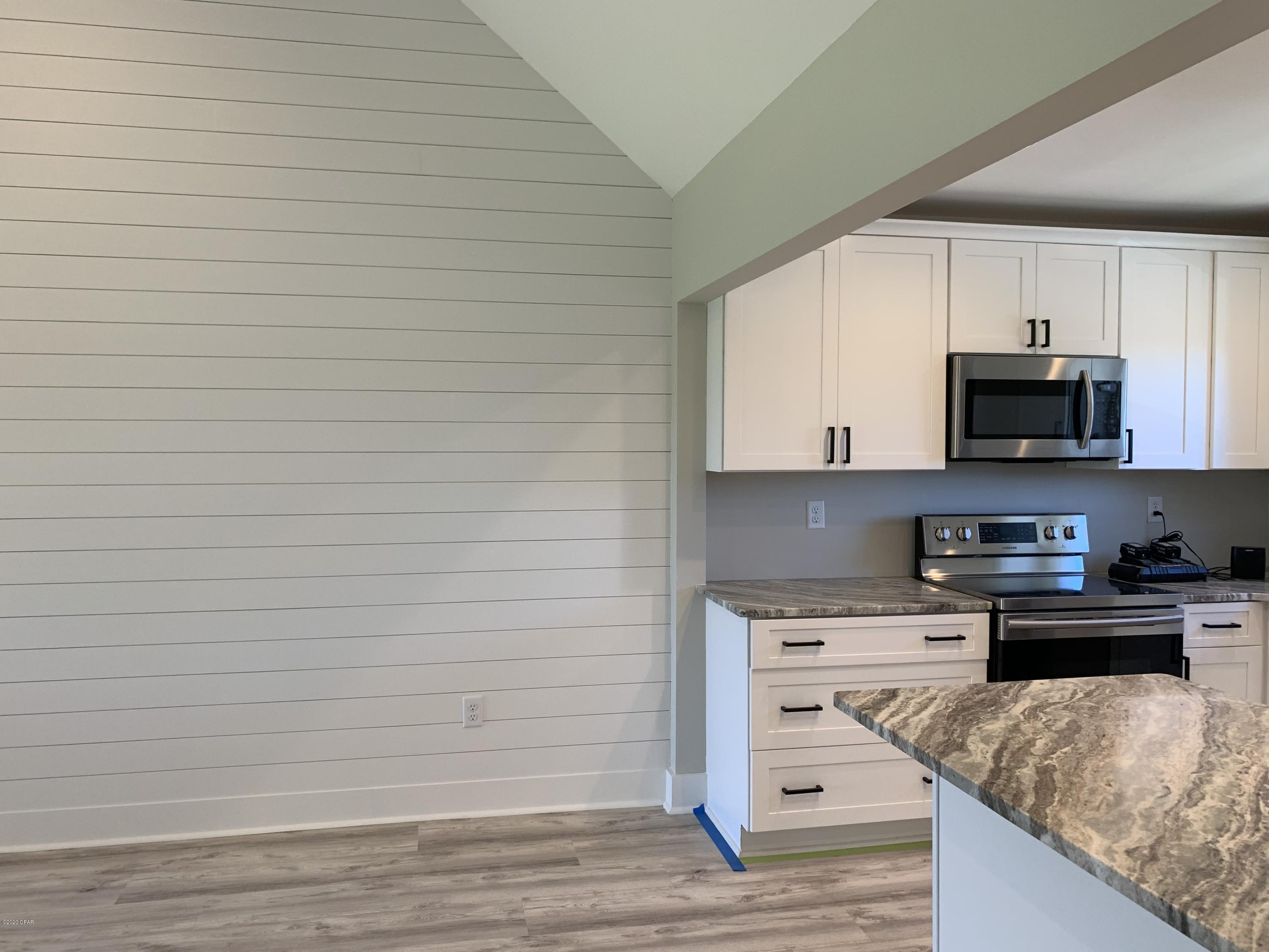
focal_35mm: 26
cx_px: 634
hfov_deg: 67.3
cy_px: 476
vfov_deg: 53.1
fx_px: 953
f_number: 1.8
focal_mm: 4.25
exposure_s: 1/120
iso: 80
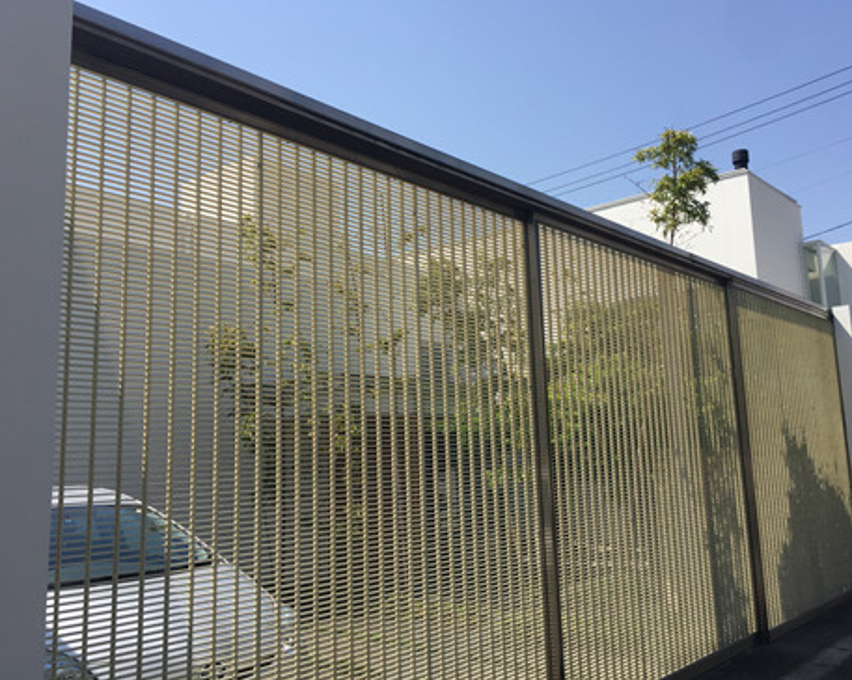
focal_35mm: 31
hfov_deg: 57.2
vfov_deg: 47.1
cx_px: 455
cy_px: 336
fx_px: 781
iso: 32
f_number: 2.2
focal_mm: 4.15
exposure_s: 1/2198
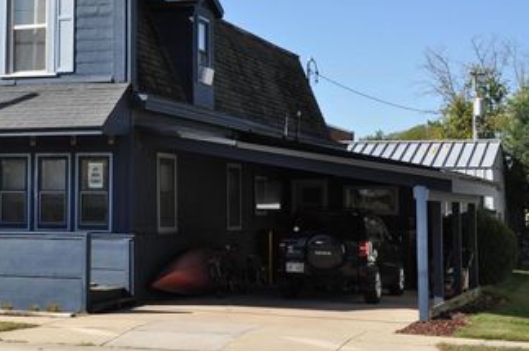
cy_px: 121
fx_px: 1086
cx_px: 124
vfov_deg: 18.3
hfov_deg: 27.0
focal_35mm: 74
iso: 800
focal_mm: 32
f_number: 13
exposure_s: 1/640
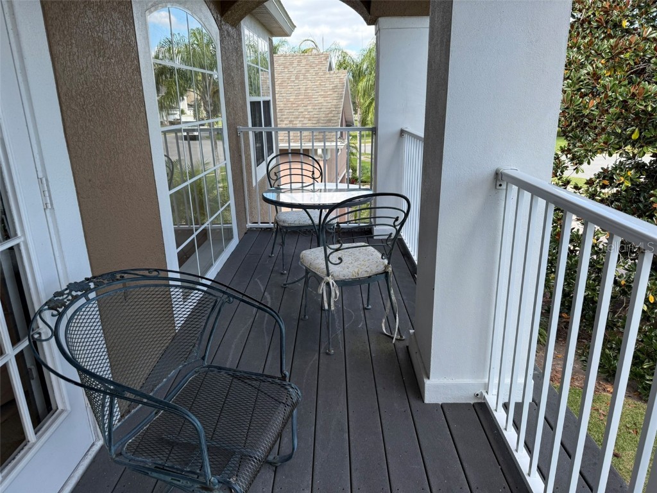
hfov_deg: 71.6
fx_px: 456
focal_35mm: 24
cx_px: 328
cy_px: 246
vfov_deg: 56.8
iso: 100
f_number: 1.78
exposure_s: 1/1385
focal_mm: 6.76
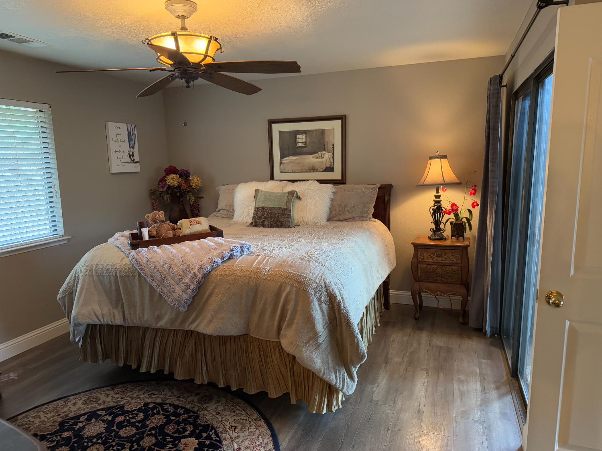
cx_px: 301
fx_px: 417
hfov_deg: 71.6
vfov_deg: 56.8
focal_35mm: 24
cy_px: 226
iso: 800
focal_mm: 6.76
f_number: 1.78
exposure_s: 1/40
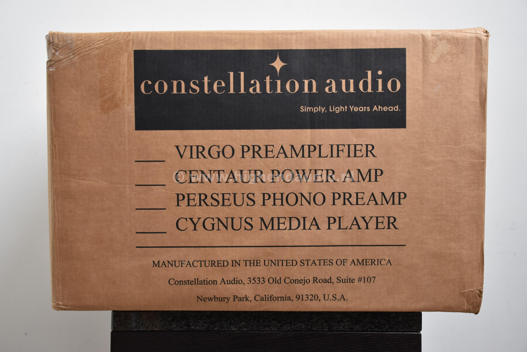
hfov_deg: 41.1
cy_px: 176
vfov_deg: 28.1
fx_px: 703
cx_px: 264
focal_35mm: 48
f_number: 4.5
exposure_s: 1/80
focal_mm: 32
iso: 400
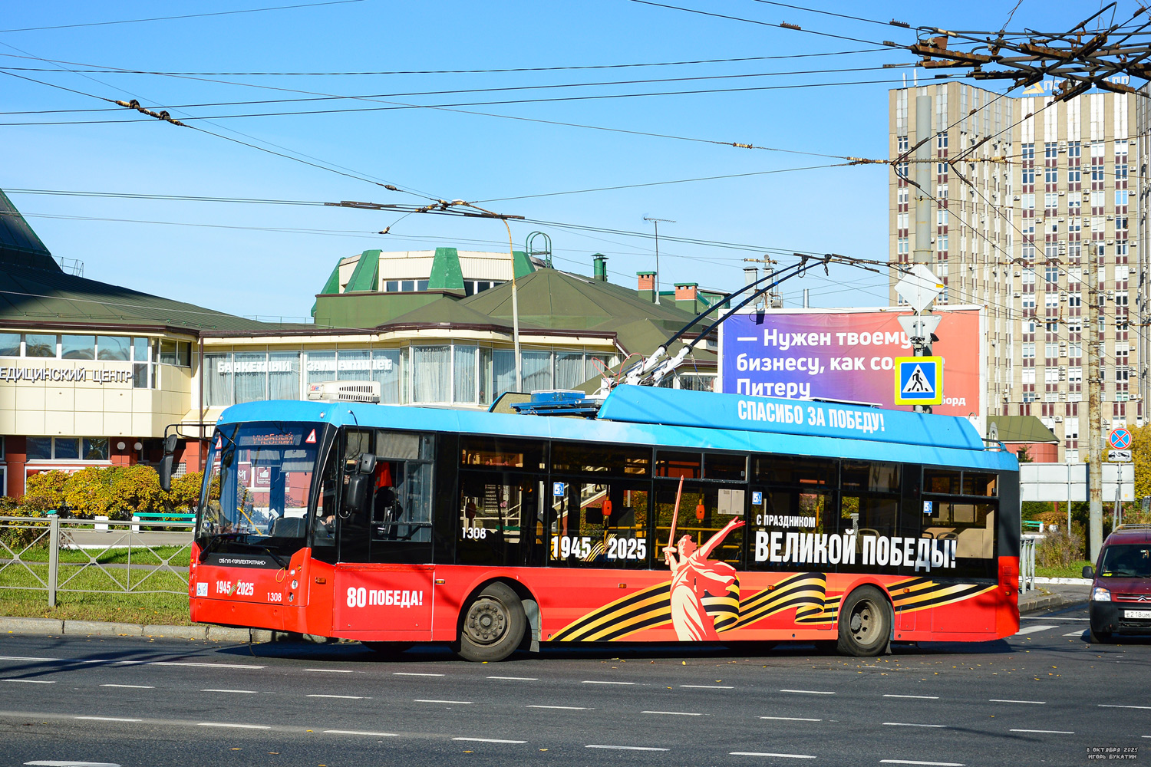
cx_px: 576
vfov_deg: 20.2
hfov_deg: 29.9
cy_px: 384
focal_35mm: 68
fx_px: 2158
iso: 200
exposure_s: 1/800
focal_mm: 45
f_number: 6.3
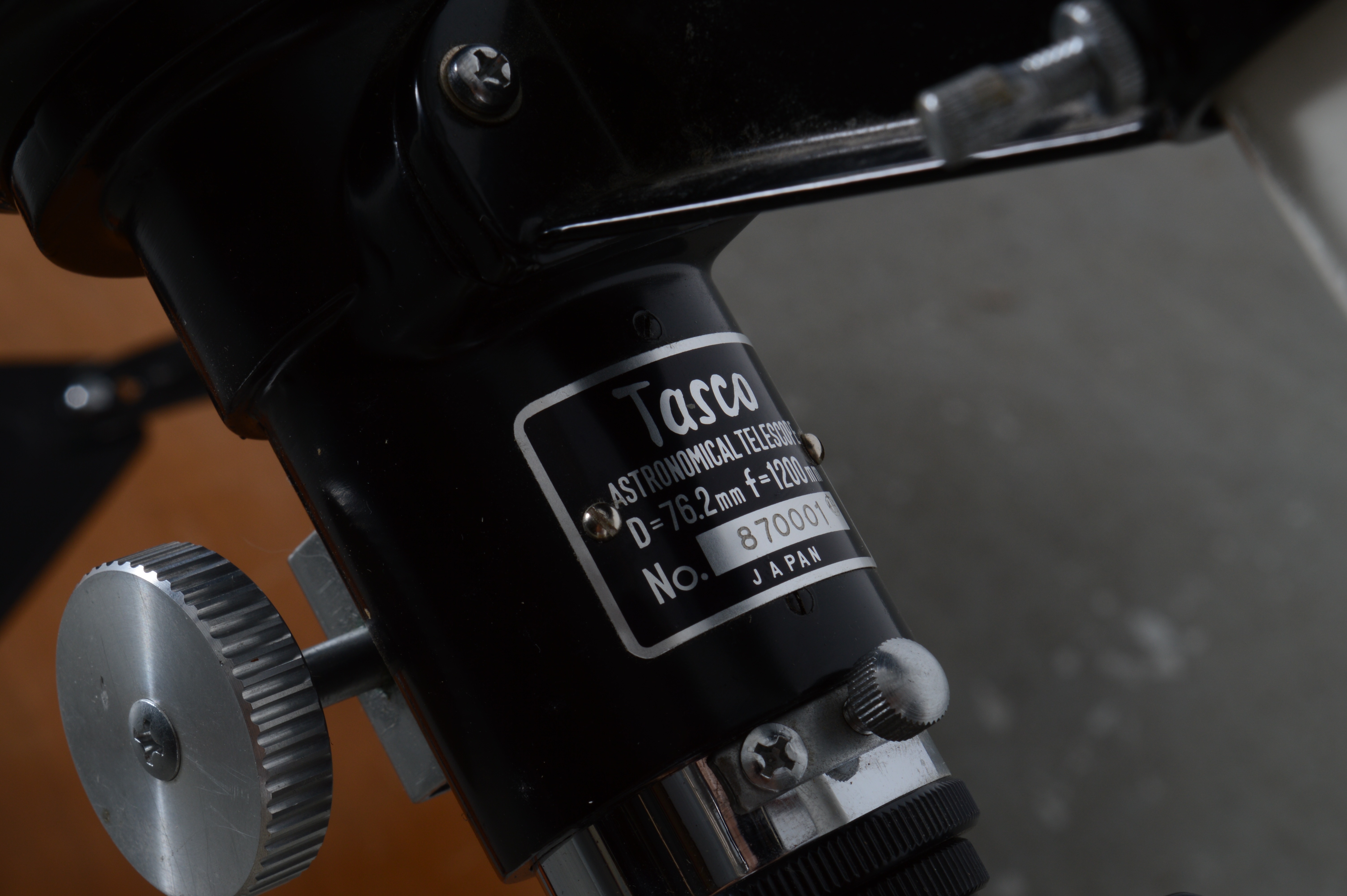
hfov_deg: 24.6
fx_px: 3084
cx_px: 674
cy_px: 448
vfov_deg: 16.5
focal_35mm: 82
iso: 100
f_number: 16
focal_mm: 55
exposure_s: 1/125
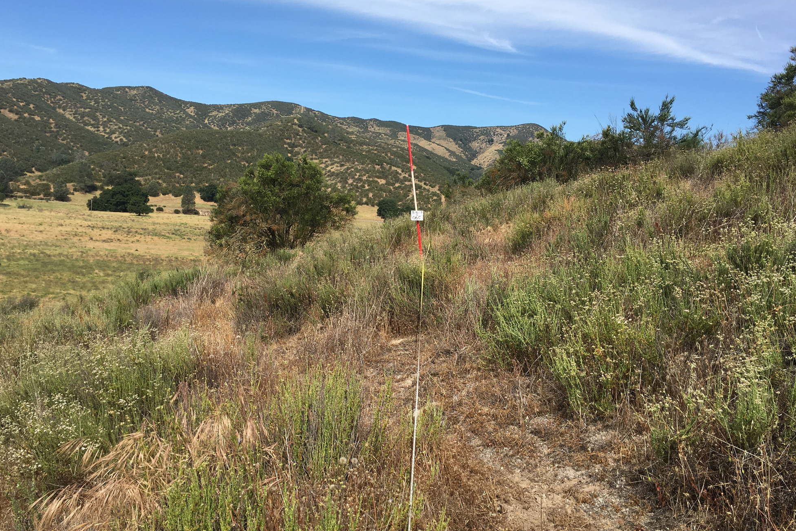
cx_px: 395
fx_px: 685
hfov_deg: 60.3
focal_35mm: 31
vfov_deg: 42.3
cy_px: 254
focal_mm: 4.15
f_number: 2.2
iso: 25
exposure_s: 1/1600
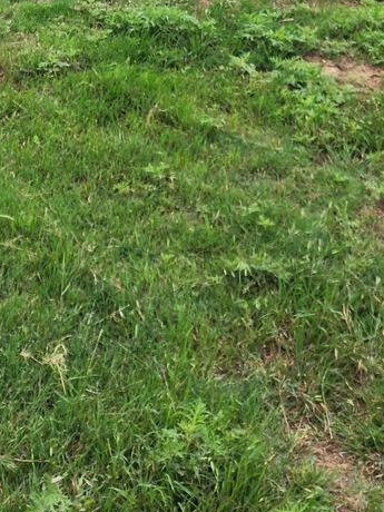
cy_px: -257
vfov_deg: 22.3
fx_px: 1065
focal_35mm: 72
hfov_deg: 20.3
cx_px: 93
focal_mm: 6.4
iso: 12
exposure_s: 1/1844
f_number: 1.8
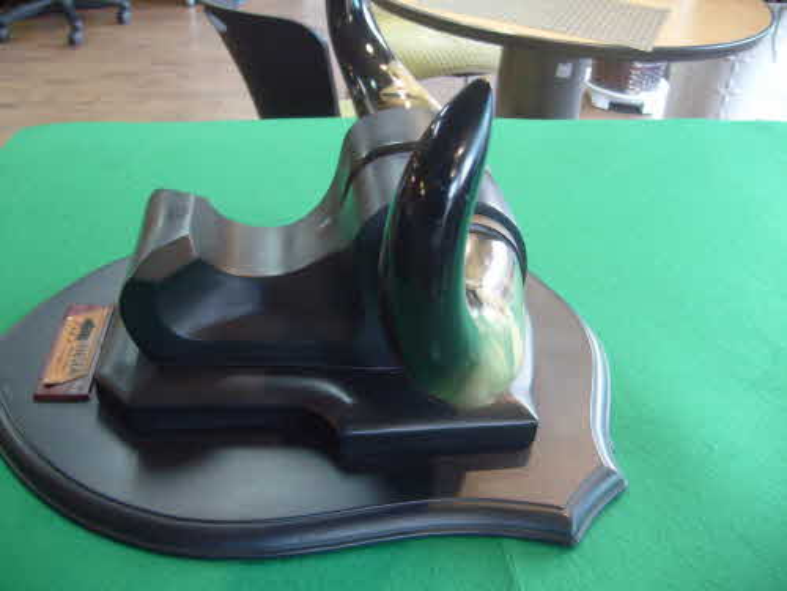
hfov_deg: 52.6
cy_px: 296
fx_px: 796
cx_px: 394
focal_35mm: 35
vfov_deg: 40.7
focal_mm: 5.8
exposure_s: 1/30
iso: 200
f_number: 2.8
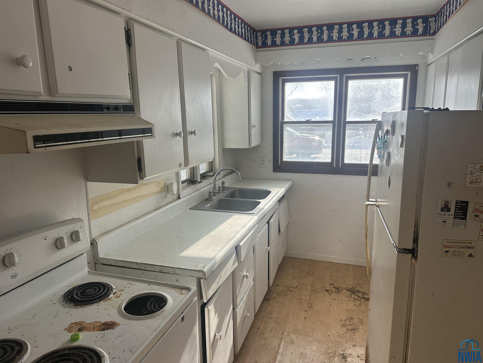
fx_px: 335
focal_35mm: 24
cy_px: 182
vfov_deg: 56.8
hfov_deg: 71.6
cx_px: 242
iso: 80
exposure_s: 1/1131
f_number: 1.78
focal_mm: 6.86
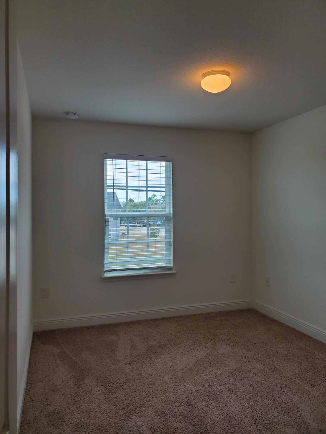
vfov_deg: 67.3
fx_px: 326
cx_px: 163
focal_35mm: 26
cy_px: 217
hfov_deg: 53.1
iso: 50
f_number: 2.4
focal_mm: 4.3
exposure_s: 1/139
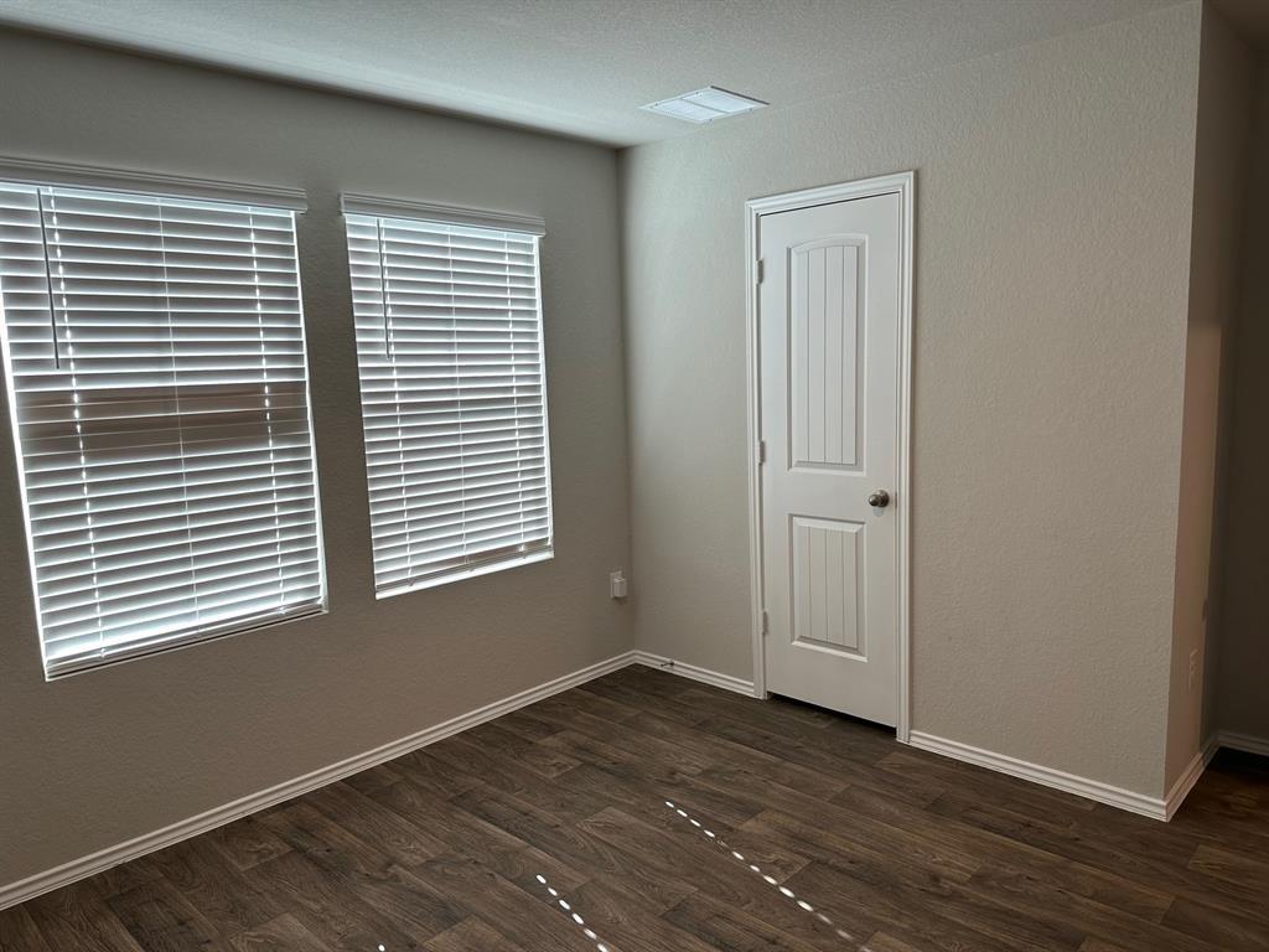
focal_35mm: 24
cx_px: 634
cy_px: 476
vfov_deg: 56.8
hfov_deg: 71.6
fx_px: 880
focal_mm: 6.86
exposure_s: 1/120
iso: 100
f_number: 1.78
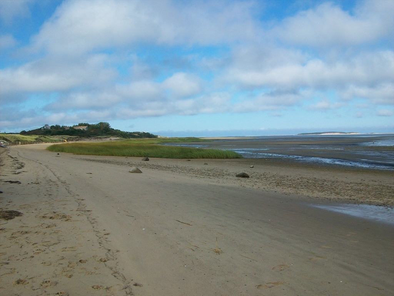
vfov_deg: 41.8
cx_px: 197
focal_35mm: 34
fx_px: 387
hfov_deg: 54.0
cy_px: 148
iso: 80
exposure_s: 1/470
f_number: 5.5
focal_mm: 5.7
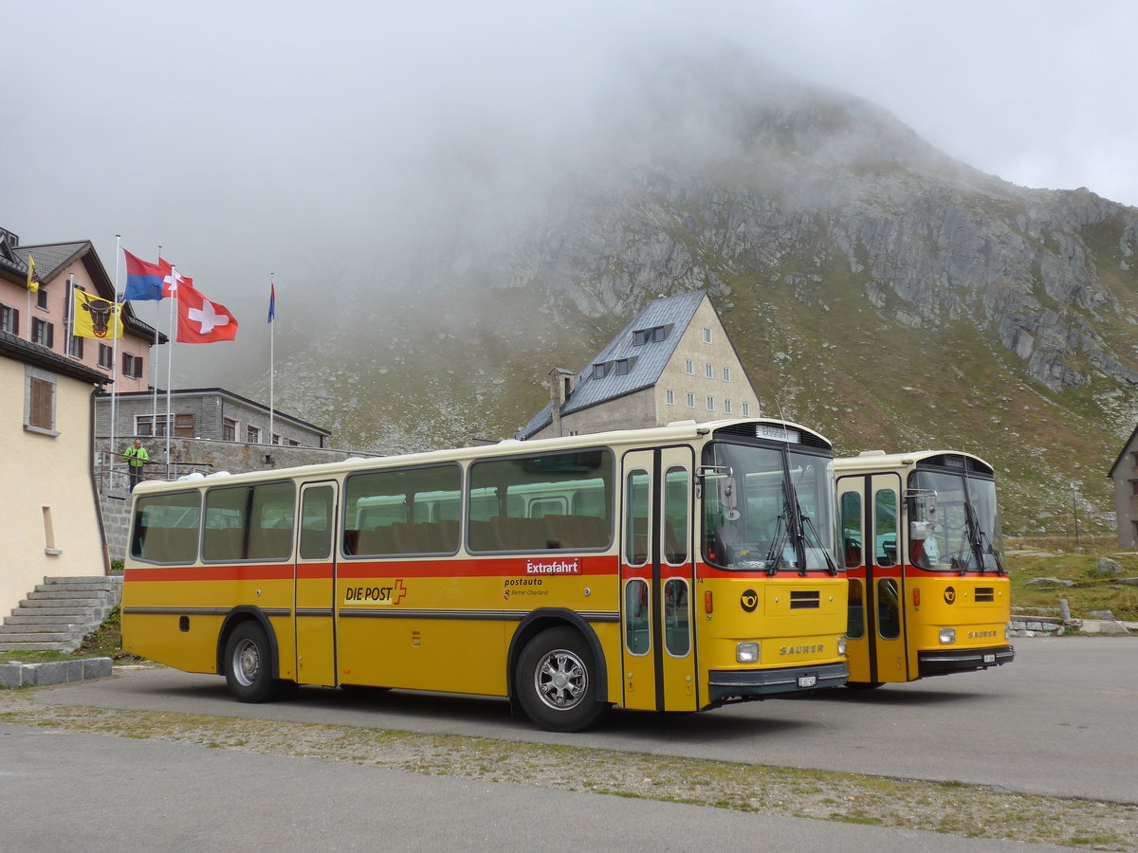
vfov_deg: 36.8
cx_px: 569
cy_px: 426
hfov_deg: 47.9
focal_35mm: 39
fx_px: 1282
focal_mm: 8
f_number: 2.8
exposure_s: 1/1000
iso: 80
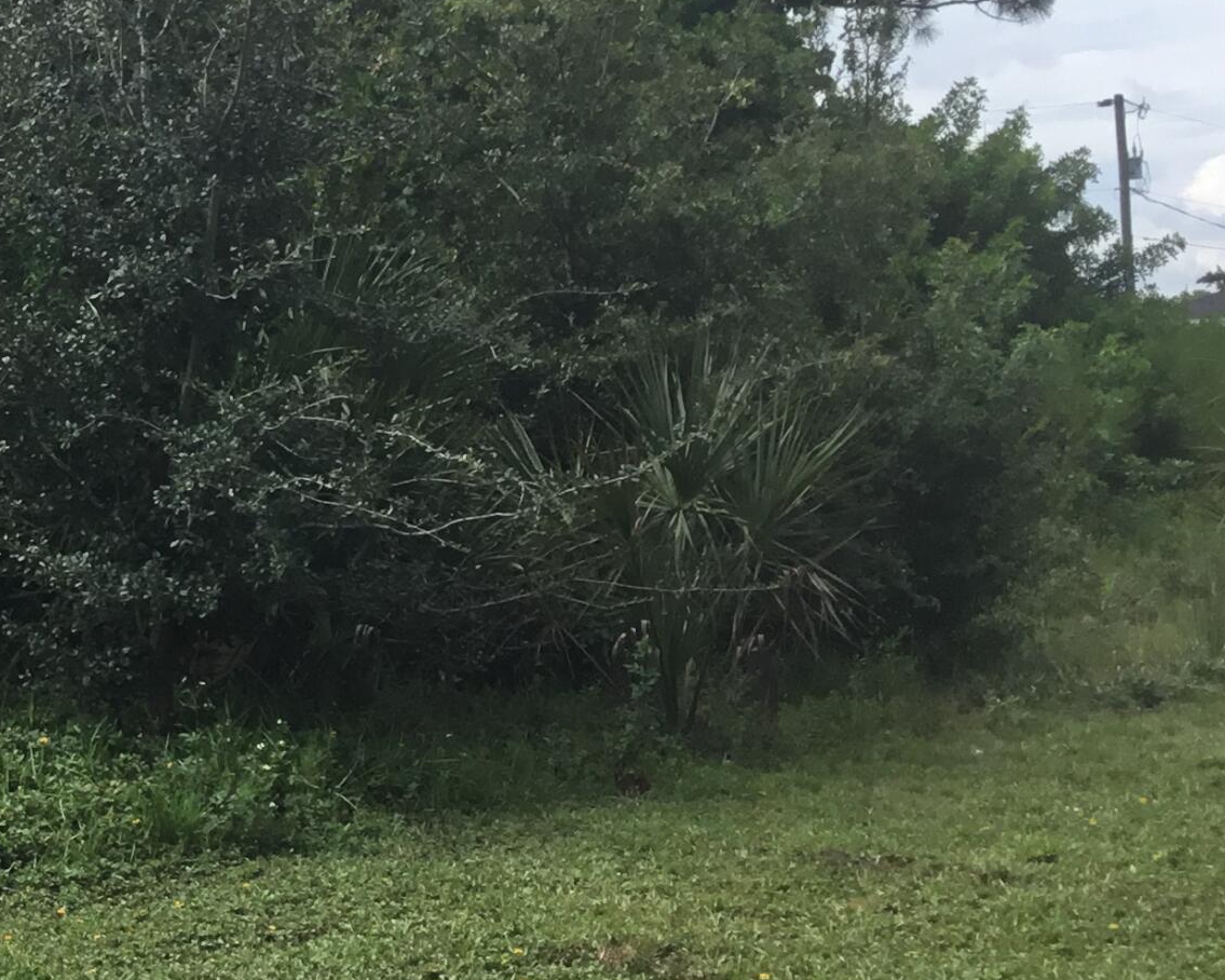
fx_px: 2900
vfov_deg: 19.2
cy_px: 564
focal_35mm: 80
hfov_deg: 21.8
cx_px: -297
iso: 25
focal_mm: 3.3
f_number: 2.4
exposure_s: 1/840
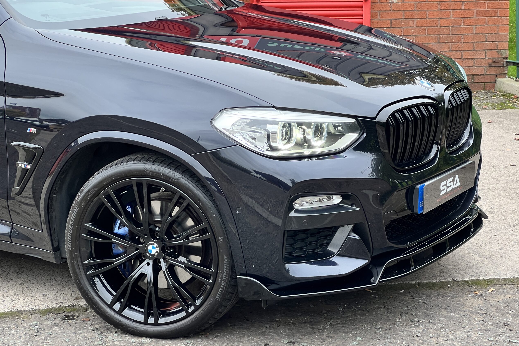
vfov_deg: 16.9
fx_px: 1168
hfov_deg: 25.1
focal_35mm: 81
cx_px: 262
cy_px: 175
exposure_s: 1/99
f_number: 2.8
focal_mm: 9
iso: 125
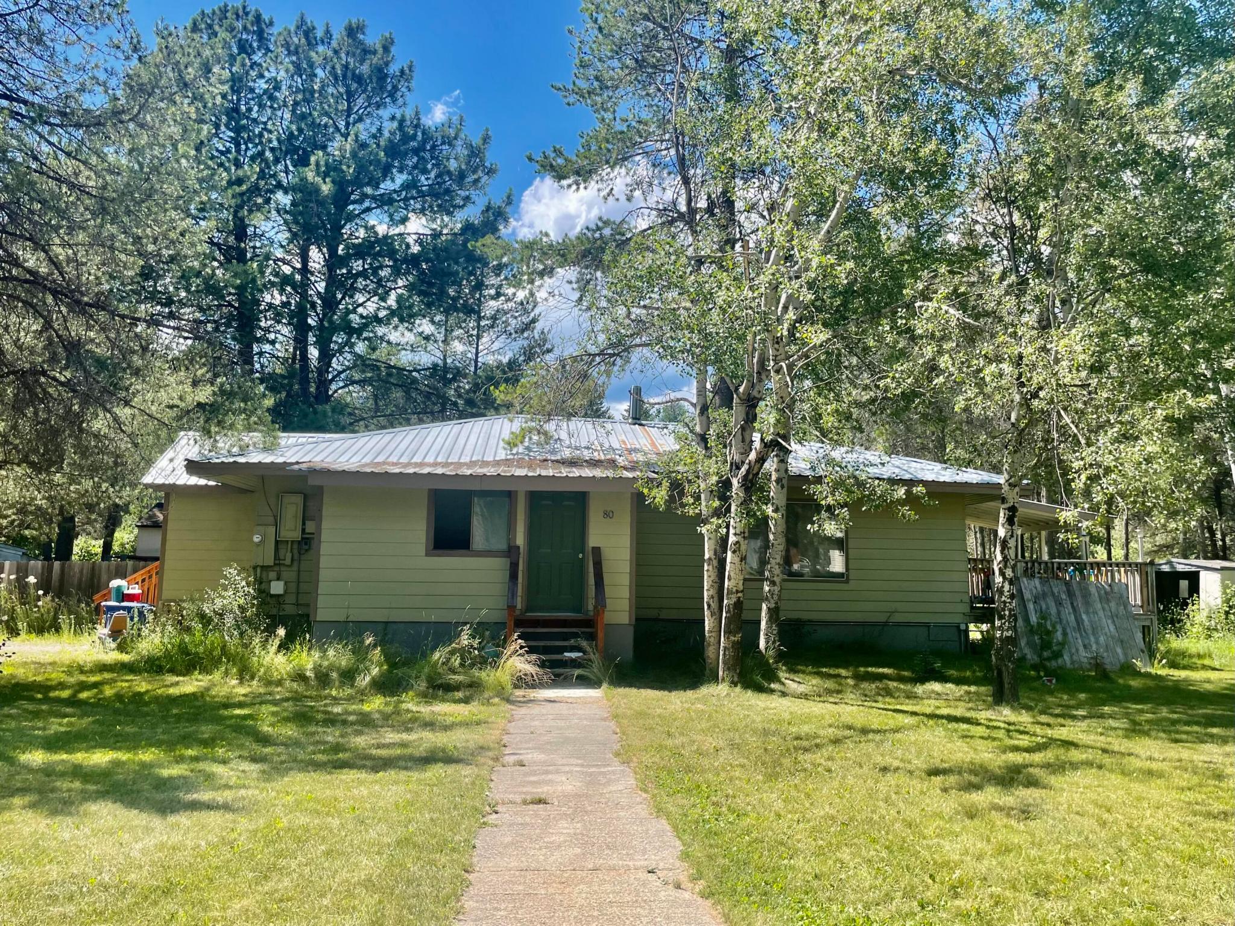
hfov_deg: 67.3
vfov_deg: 53.1
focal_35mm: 26
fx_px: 928
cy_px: 463
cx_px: 618
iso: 32
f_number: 1.6
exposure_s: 1/1642
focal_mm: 4.2
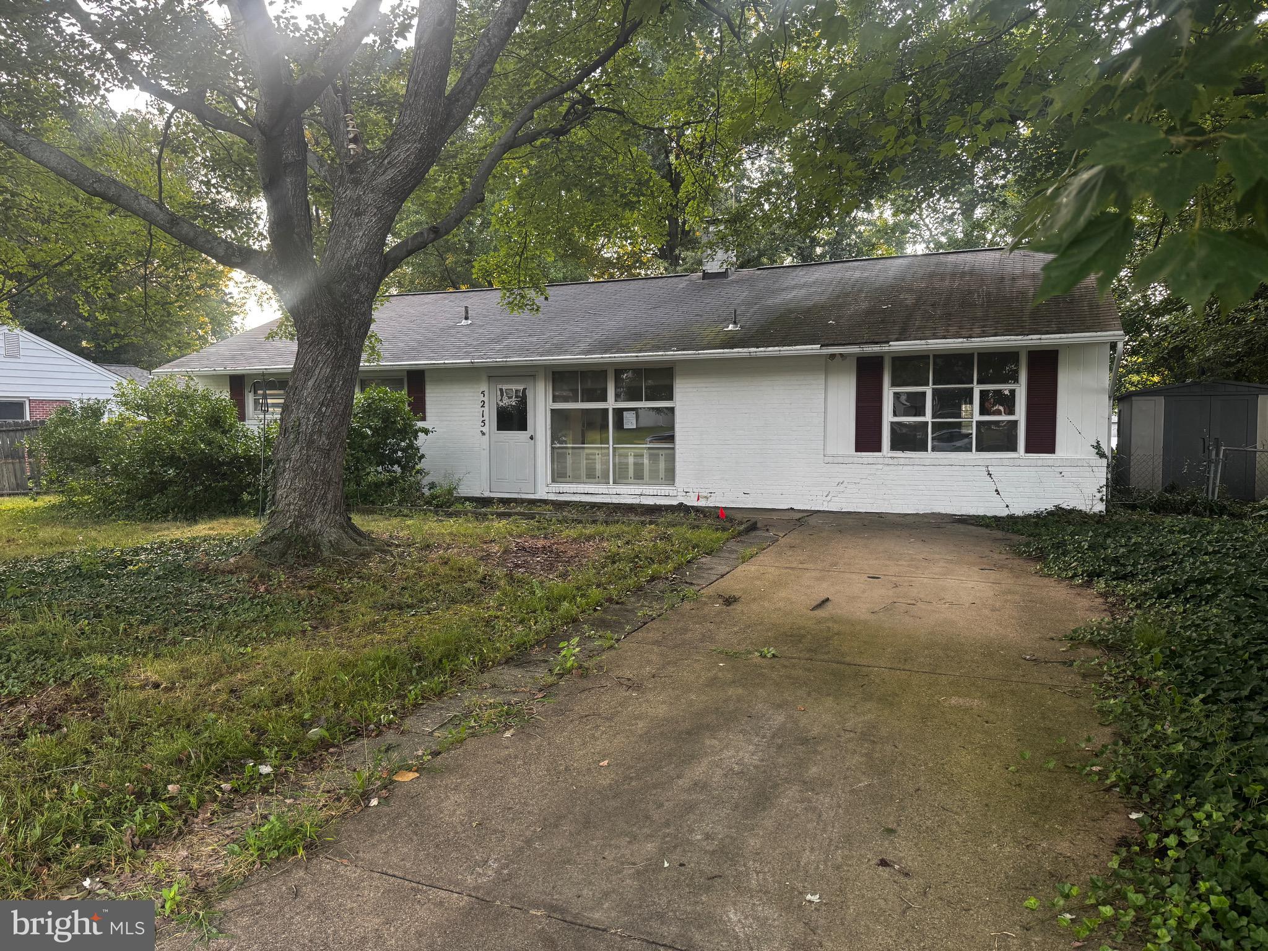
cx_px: 634
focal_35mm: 24
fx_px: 879
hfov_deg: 71.6
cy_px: 476
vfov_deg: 56.8
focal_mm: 6.76
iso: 160
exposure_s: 1/121
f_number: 1.78
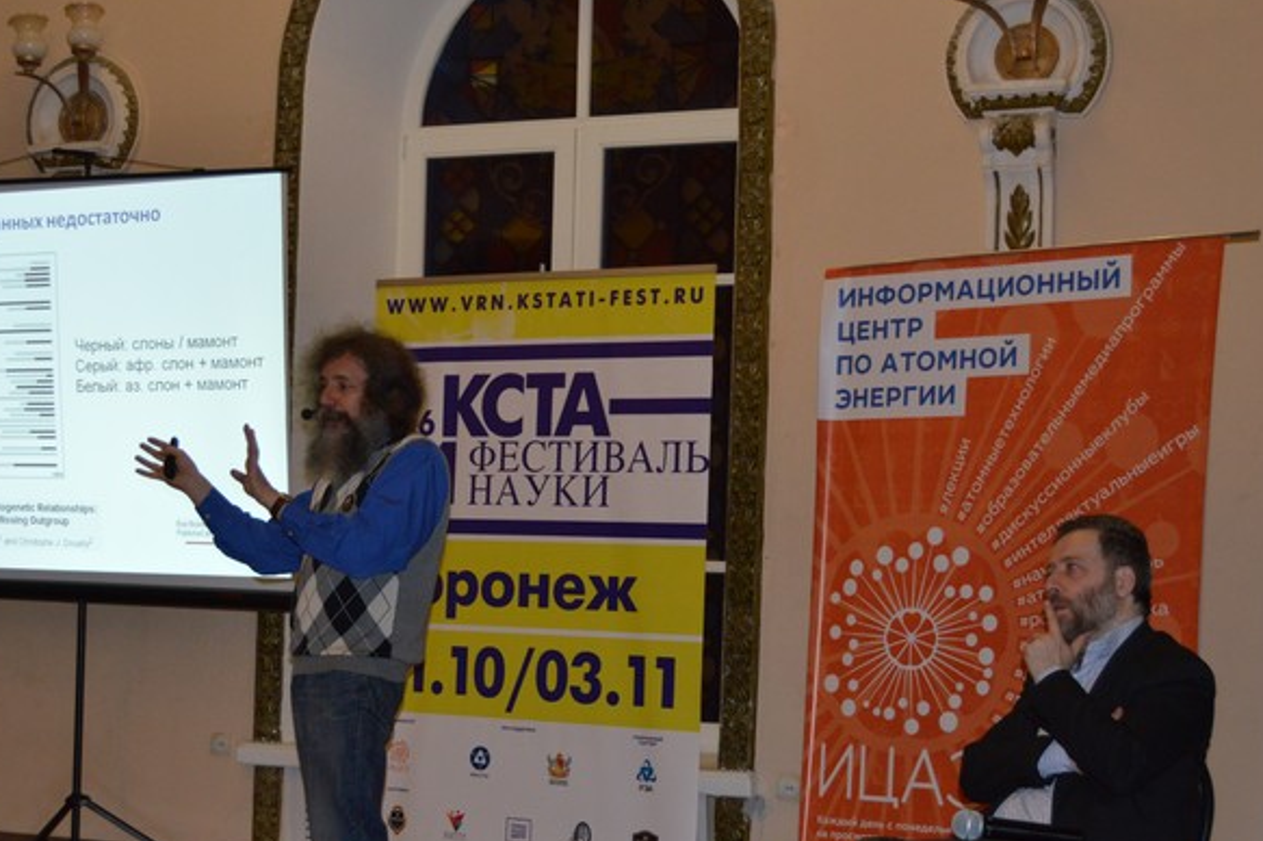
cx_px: 487
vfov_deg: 19.4
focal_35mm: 70
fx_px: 2454
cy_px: 546
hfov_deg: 28.8
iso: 1000
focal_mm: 34
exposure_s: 1/60
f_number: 4.5
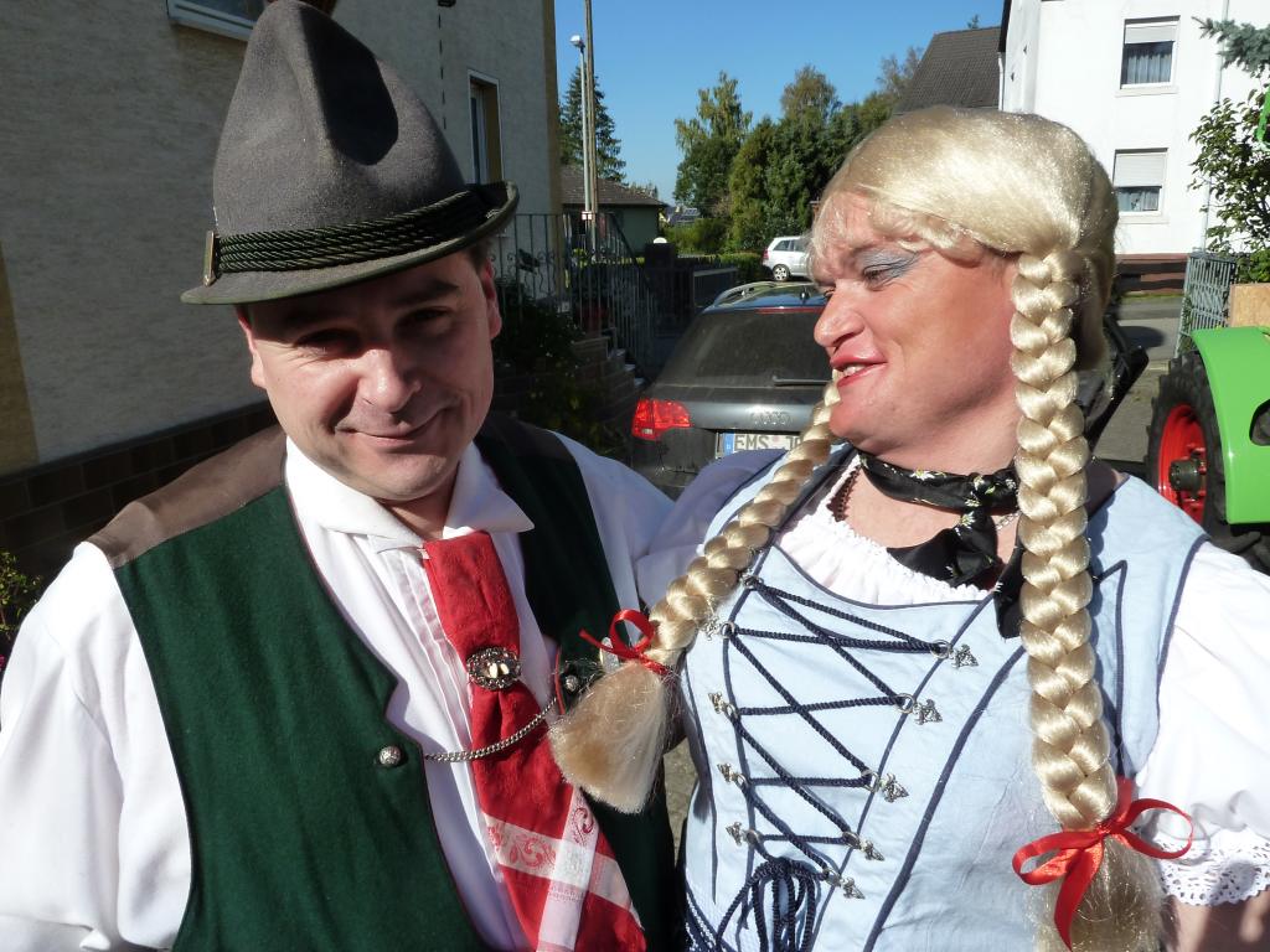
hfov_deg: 69.4
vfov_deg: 54.9
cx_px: 635
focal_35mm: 25
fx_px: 917
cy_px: 476
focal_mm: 4.1
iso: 125
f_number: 5
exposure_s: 1/500
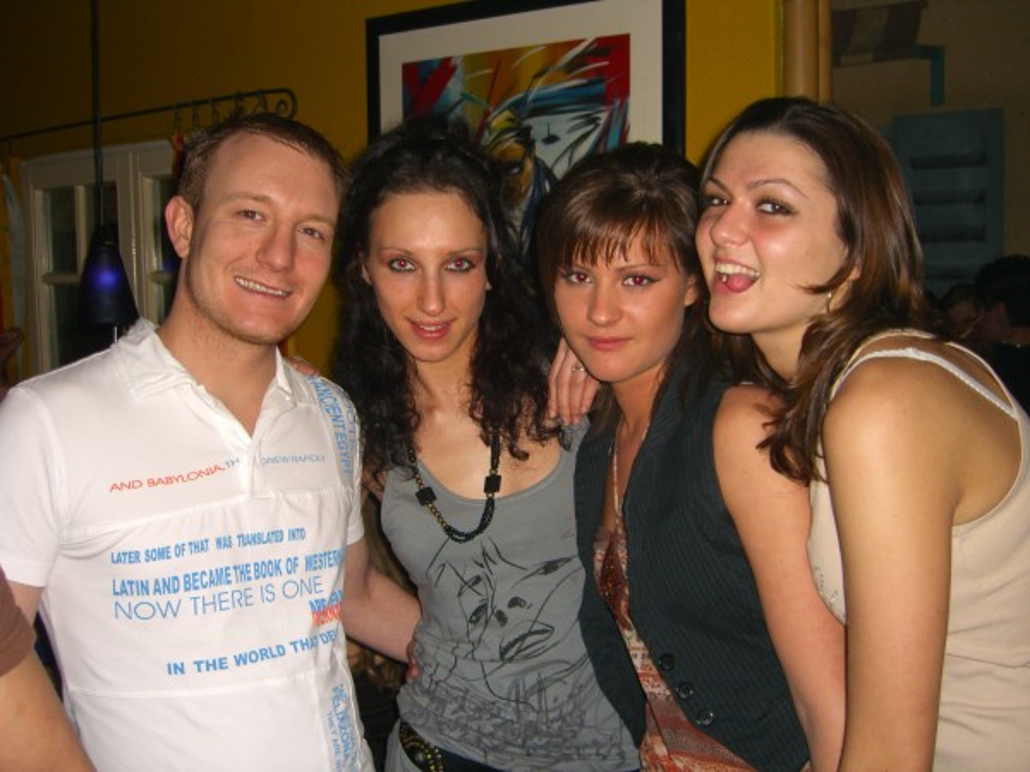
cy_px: 386
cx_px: 515
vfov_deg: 37.7
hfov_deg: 49.0
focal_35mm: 38
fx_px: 1131
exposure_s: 1/60
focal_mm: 7.9
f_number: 2.8
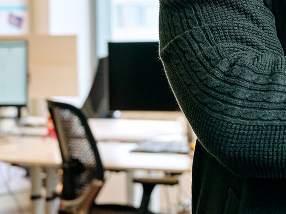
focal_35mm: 167
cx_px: 252
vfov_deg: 8.9
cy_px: 38
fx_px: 1380
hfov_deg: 11.8
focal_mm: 35
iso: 500
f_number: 3.5
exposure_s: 1/100
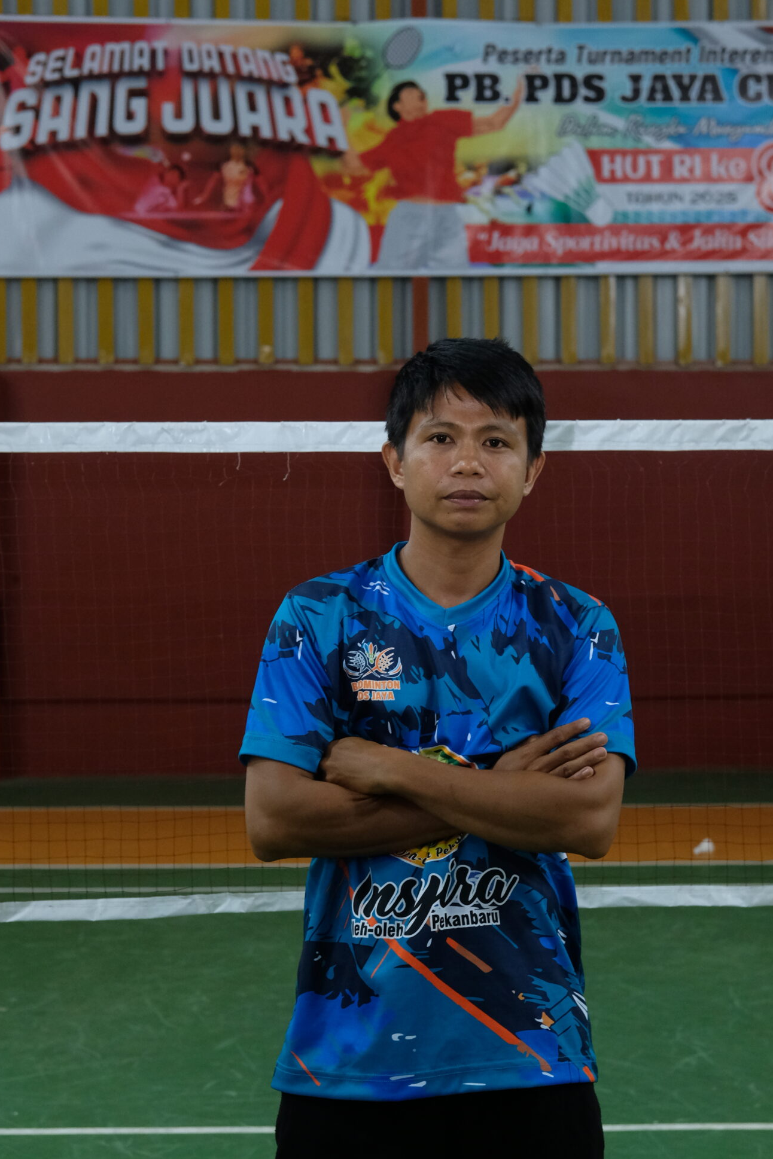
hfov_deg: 19.4
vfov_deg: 28.8
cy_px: 632
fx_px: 2254
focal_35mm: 70
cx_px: 457
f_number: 4
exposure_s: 1/125
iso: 2000
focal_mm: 35
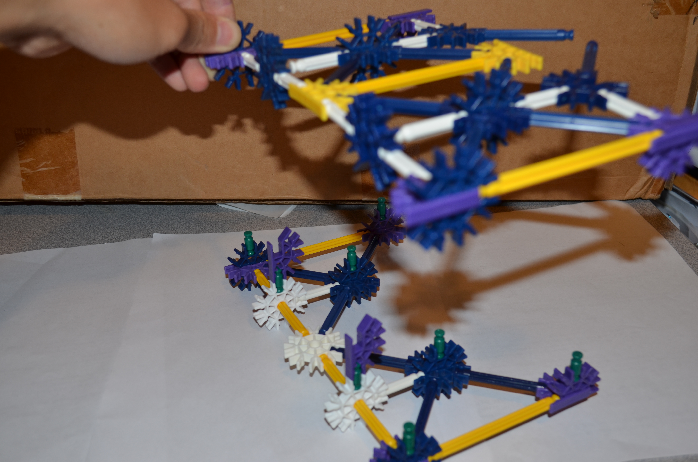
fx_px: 755
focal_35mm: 39
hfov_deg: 49.6
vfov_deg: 34.1
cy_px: 231
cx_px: 349
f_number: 5.6
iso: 200
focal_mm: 26
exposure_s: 1/30
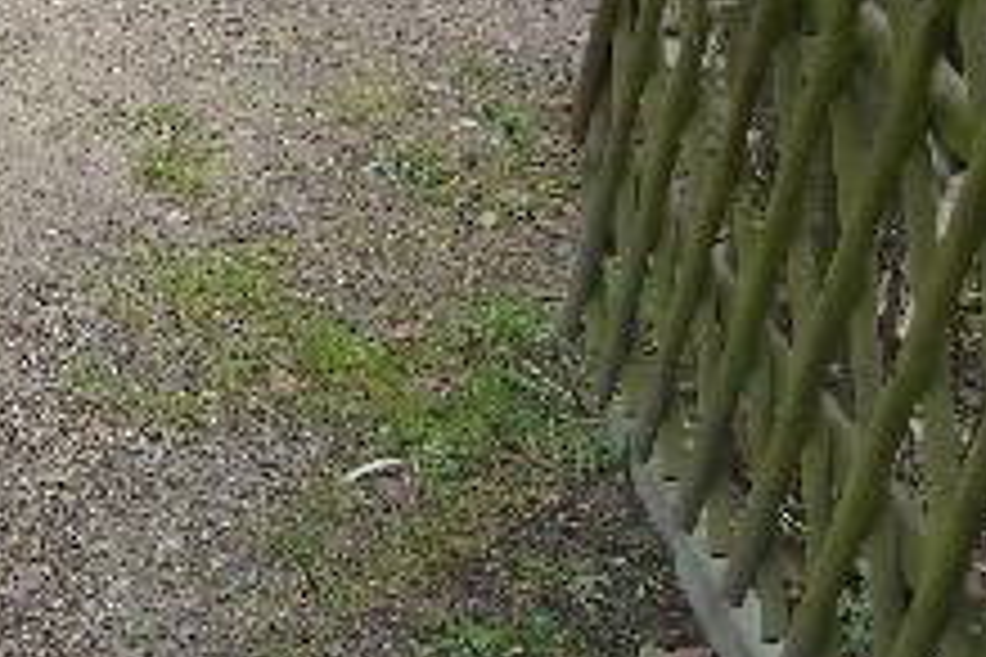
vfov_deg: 12.7
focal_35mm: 105
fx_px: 2876
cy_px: -137
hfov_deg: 18.5
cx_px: -191
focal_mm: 7.9
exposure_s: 1/100
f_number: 2.8
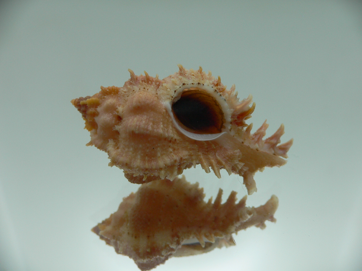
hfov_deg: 52.6
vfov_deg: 40.7
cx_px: 181
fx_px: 366
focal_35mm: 35
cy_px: 136
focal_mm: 4.6
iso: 80
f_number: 2.8
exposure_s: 1/80
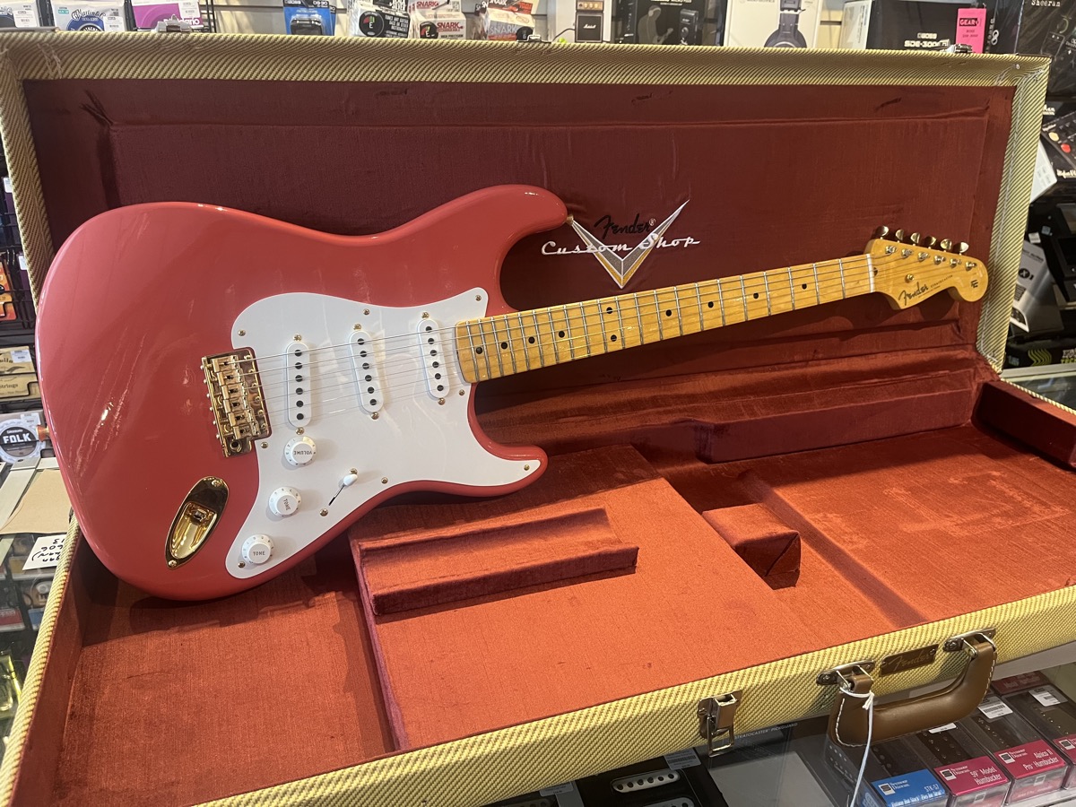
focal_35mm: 26
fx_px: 808
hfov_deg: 67.3
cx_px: 538
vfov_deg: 53.1
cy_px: 404
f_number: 1.6
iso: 250
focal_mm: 5.1
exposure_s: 1/60
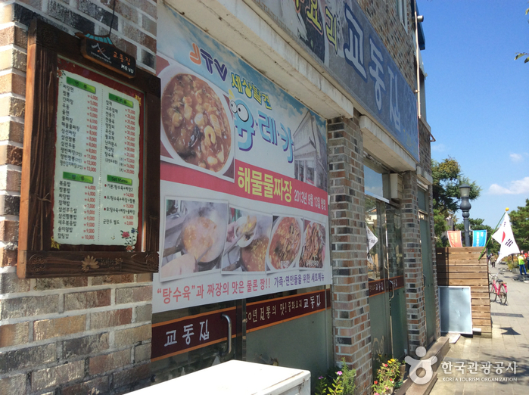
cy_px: 198
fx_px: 504
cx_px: 264
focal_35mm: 33
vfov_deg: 42.8
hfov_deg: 55.4
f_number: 2.4
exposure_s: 1/937
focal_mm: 3.3
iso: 32
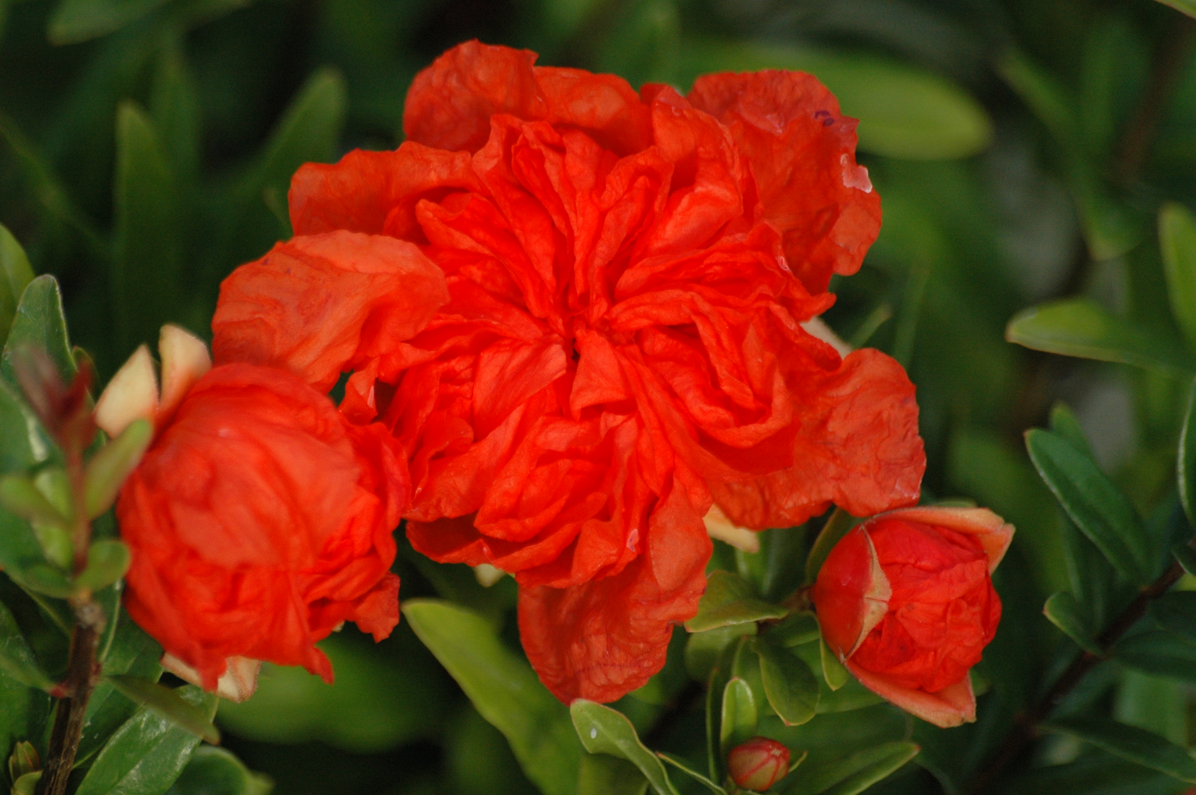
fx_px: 15433
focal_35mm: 465
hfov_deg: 4.4
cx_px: 581
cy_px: 394
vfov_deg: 3.0
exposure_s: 1/800
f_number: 5.6
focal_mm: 300
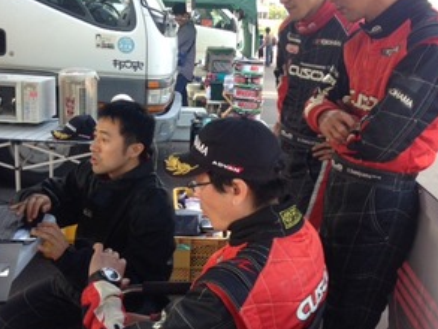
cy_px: 157
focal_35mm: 45
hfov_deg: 41.9
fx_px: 570
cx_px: 257
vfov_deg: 32.2
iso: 80
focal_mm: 4.12
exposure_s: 1/120
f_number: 2.4
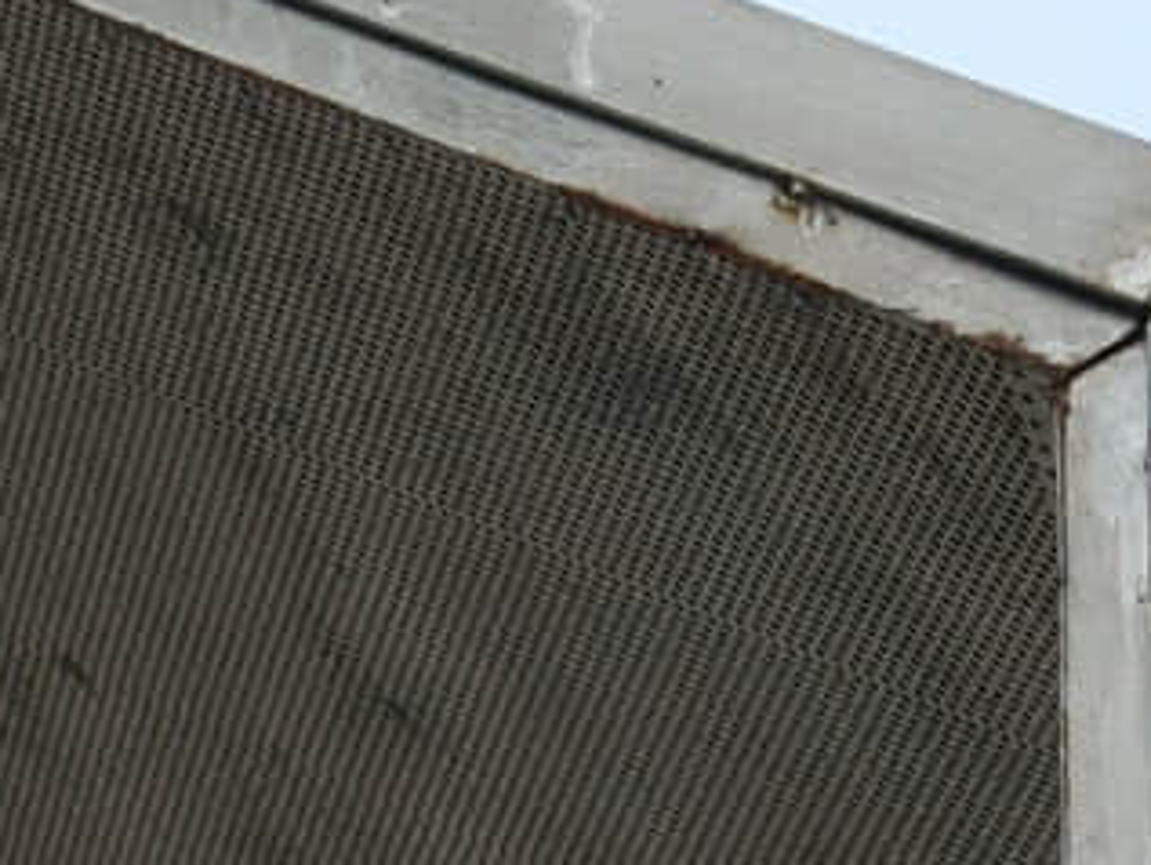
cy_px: 647
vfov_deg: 5.2
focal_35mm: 285
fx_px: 9480
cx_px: 592
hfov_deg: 6.9
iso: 64
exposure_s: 1/88.6
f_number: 5.2
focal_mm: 18.6
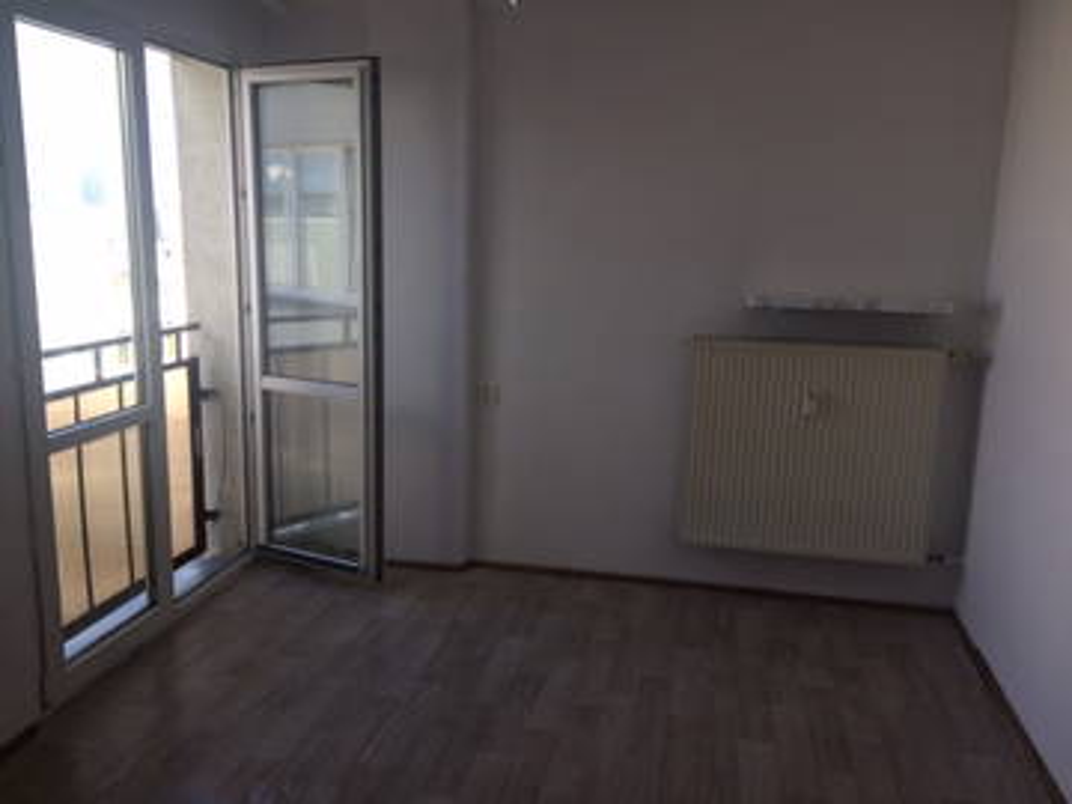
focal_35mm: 29
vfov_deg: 48.2
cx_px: 536
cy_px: 402
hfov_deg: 61.7
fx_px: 898
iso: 32
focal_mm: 4.15
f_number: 2.2
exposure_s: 1/234
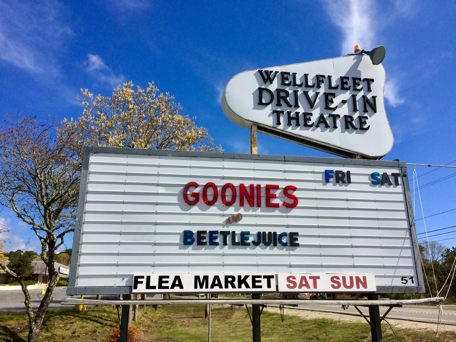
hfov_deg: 61.7
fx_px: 382
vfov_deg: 48.2
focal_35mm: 29
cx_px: 228
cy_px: 171
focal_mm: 4.15
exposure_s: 1/2933
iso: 32
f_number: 2.2
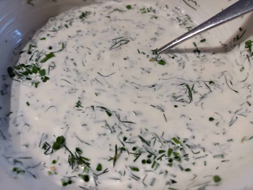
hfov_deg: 69.4
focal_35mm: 25
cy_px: 95
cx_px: 126
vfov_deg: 54.9
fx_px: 183
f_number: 1.8
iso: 320
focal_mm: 4.7
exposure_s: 1/50
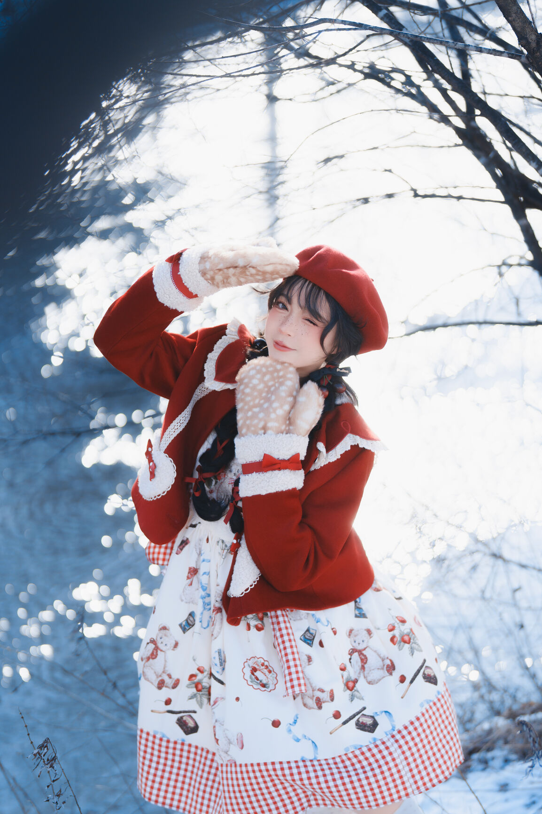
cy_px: 423
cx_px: 274
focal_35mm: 78
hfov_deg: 17.5
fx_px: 1761
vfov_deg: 26.0
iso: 100
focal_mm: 50
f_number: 1.4
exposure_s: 1/2500
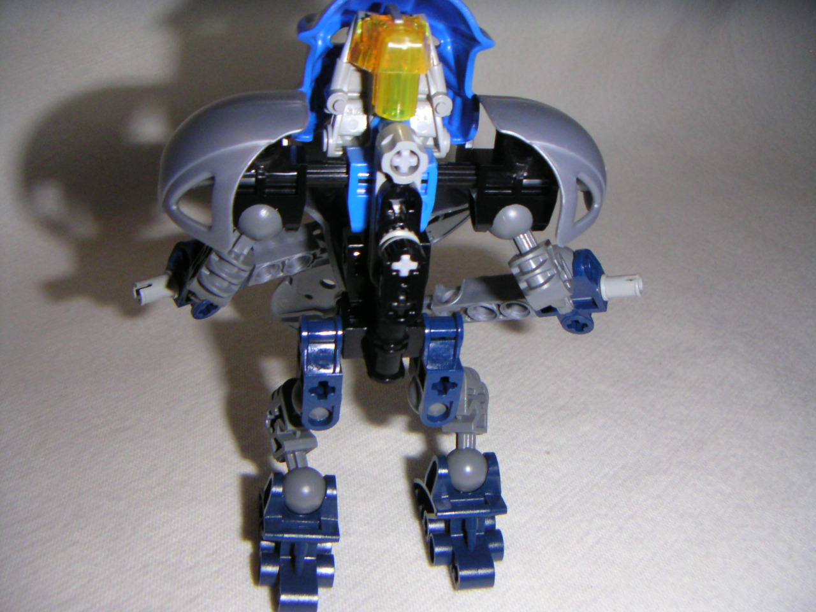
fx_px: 872
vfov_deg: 38.7
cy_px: 306
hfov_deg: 50.1
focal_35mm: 37
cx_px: 408
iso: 200
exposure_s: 1/45
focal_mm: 4.8
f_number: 6.7
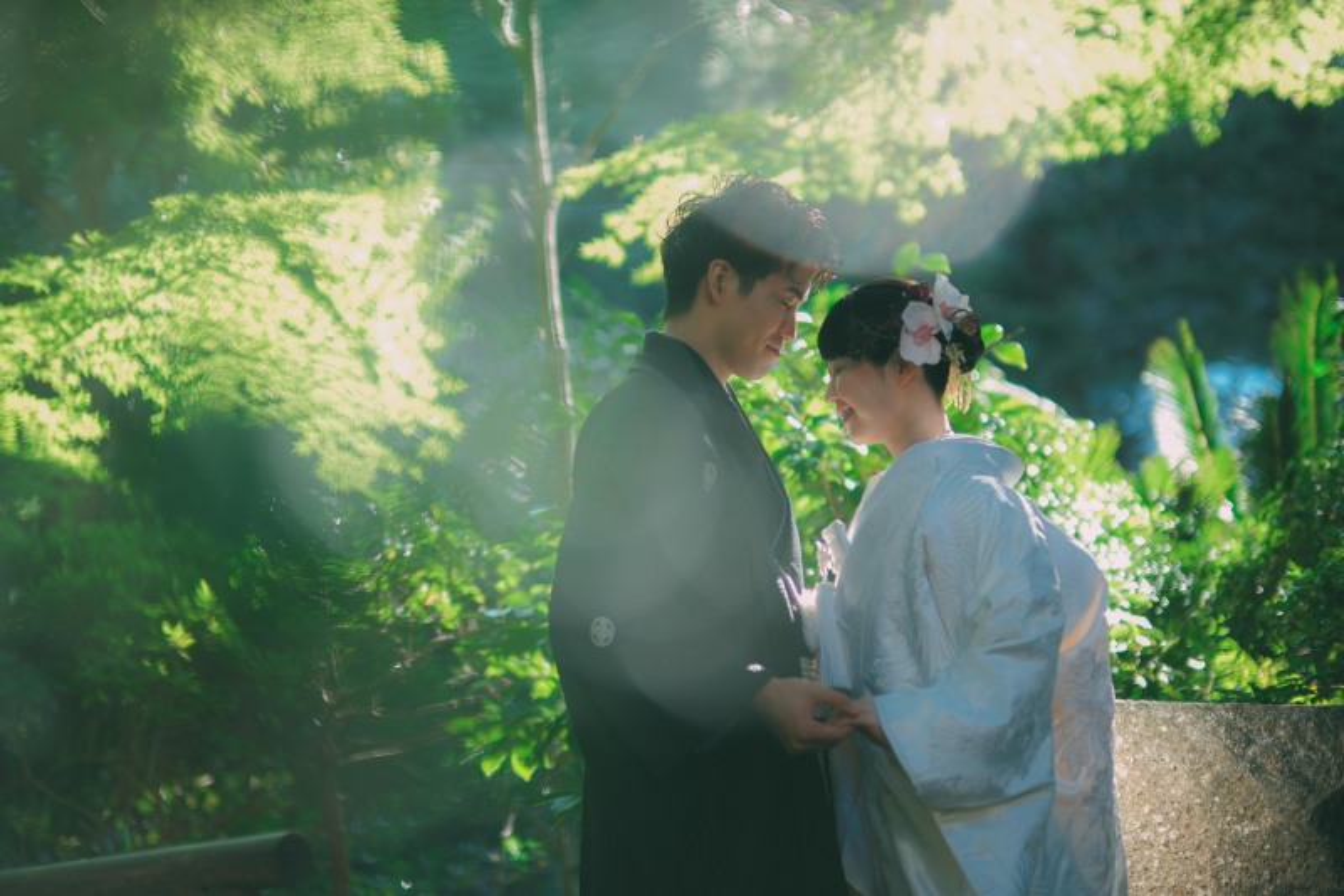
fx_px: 2799
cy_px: 448
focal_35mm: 75
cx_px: 672
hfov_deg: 27.0
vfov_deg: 18.2
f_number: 1
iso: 125
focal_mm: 50
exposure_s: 1/640
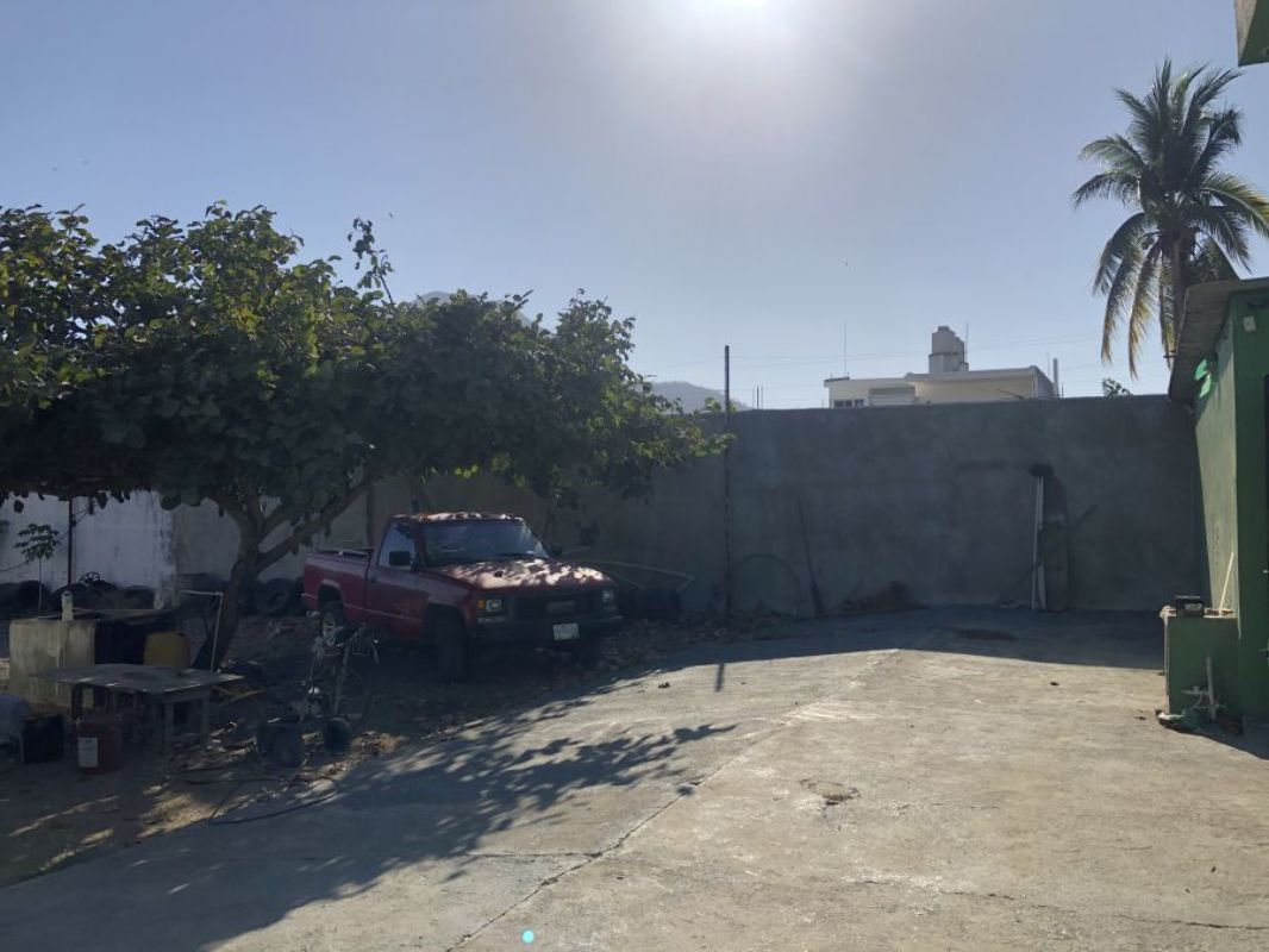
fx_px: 1027
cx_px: 634
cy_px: 476
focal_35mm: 28
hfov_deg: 63.4
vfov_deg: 49.8
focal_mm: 3.99
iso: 25
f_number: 1.8
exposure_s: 1/4808
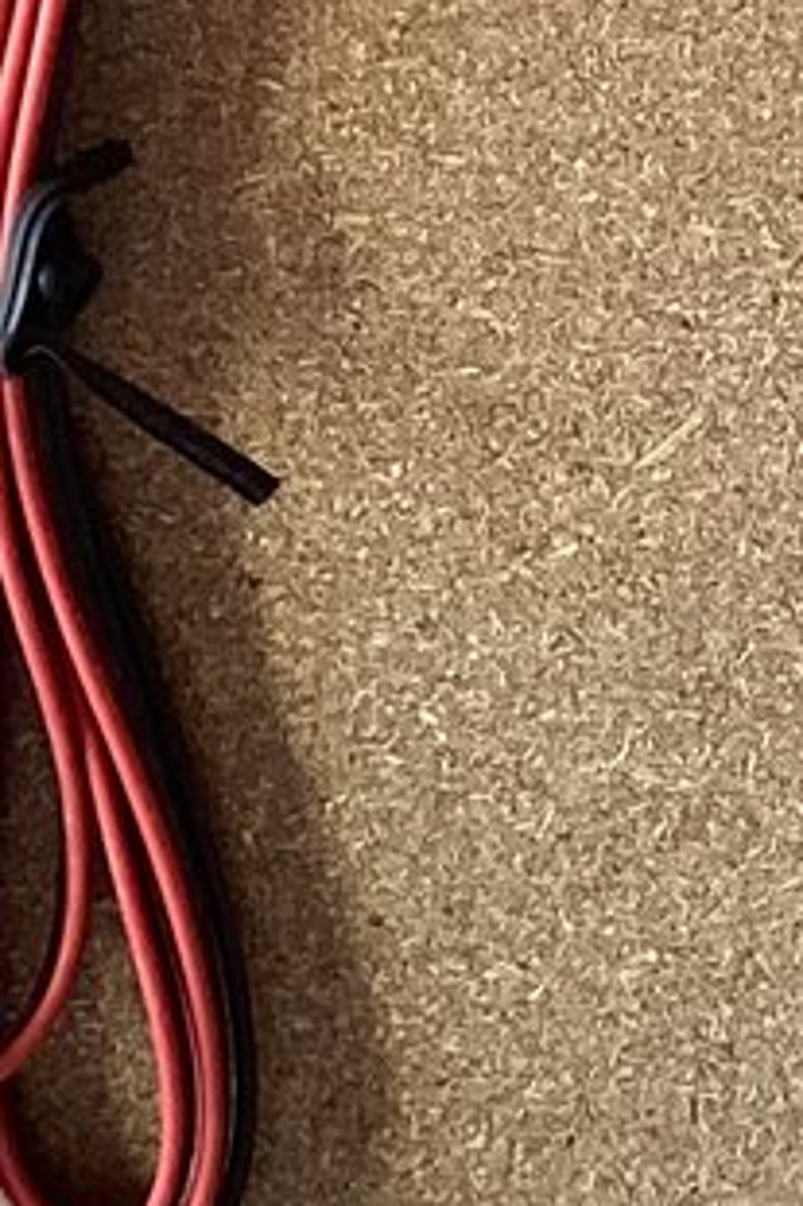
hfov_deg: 8.5
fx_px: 5258
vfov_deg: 12.8
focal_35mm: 157
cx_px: 1282
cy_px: -153
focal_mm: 3.3
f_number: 2.4
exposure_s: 1/50
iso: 64
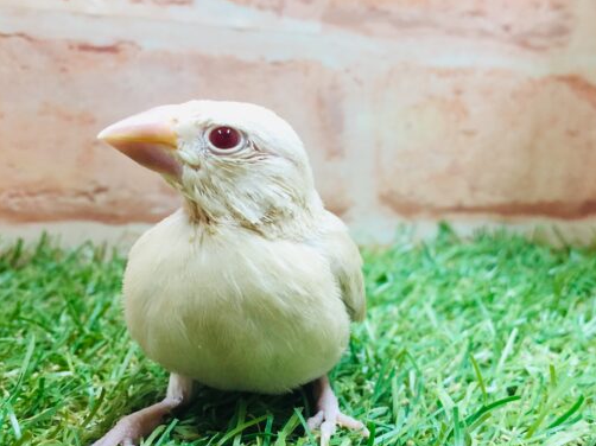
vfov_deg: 38.6
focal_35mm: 37
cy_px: 206
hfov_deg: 49.8
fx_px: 637
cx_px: 360
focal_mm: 4.15
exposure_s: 1/30
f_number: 2.2
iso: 125
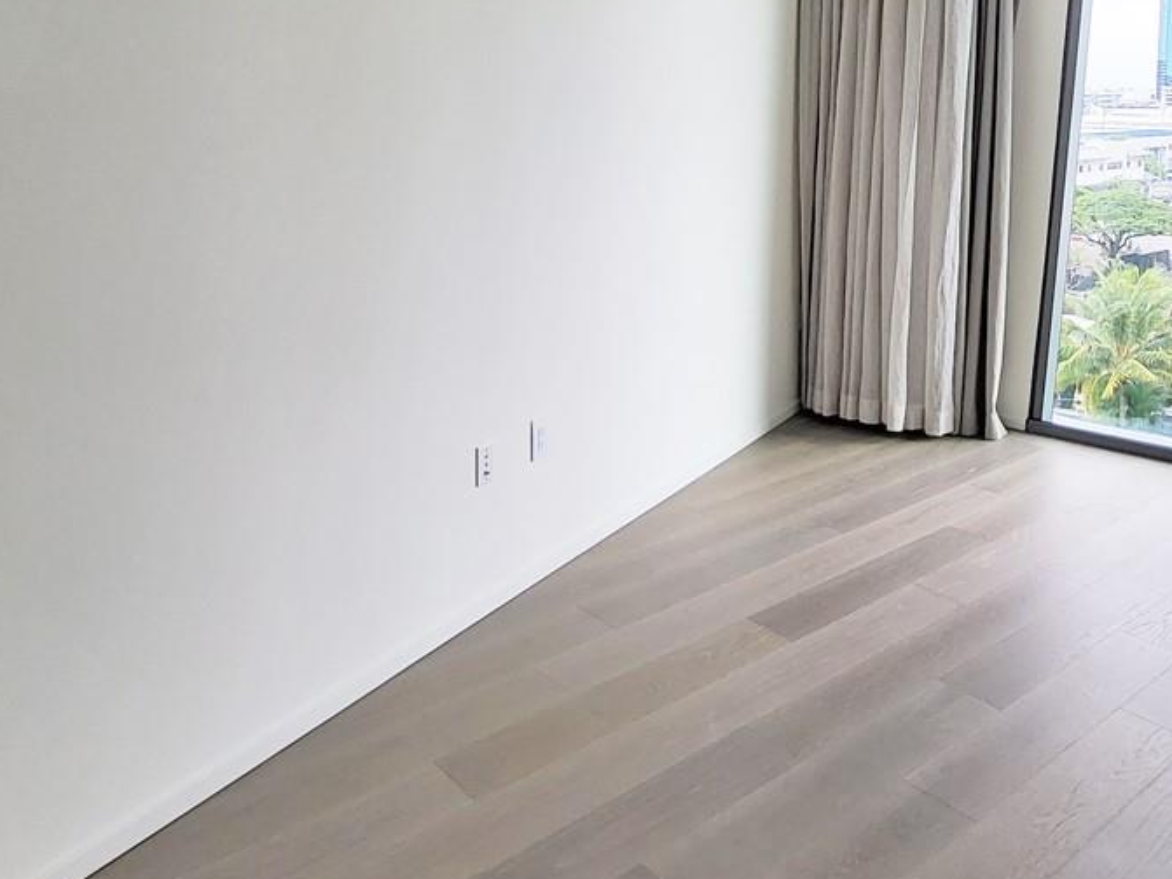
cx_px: 758
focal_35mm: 31
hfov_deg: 57.4
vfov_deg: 44.0
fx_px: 1049
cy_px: 220
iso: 32
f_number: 2.2
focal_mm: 1.74
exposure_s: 1/133
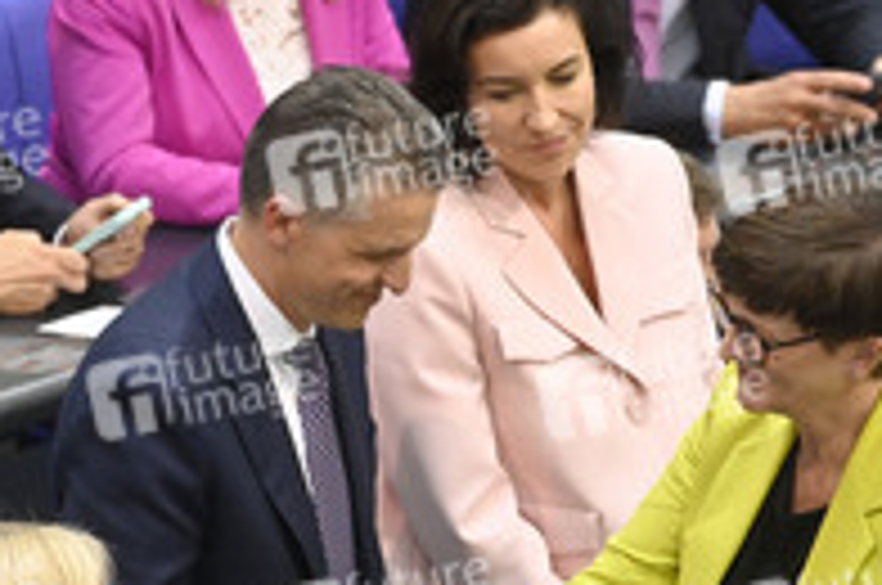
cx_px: 713
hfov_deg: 3.7
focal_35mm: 553
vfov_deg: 2.5
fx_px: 13526
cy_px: 500
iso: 8000
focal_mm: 240
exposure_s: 1/400
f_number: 5.6
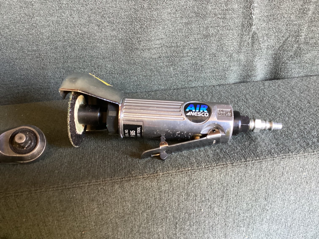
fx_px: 286
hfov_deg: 58.3
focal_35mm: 31
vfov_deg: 45.4
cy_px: 120
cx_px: 160
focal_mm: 3.3
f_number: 2.4
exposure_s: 1/40
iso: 400
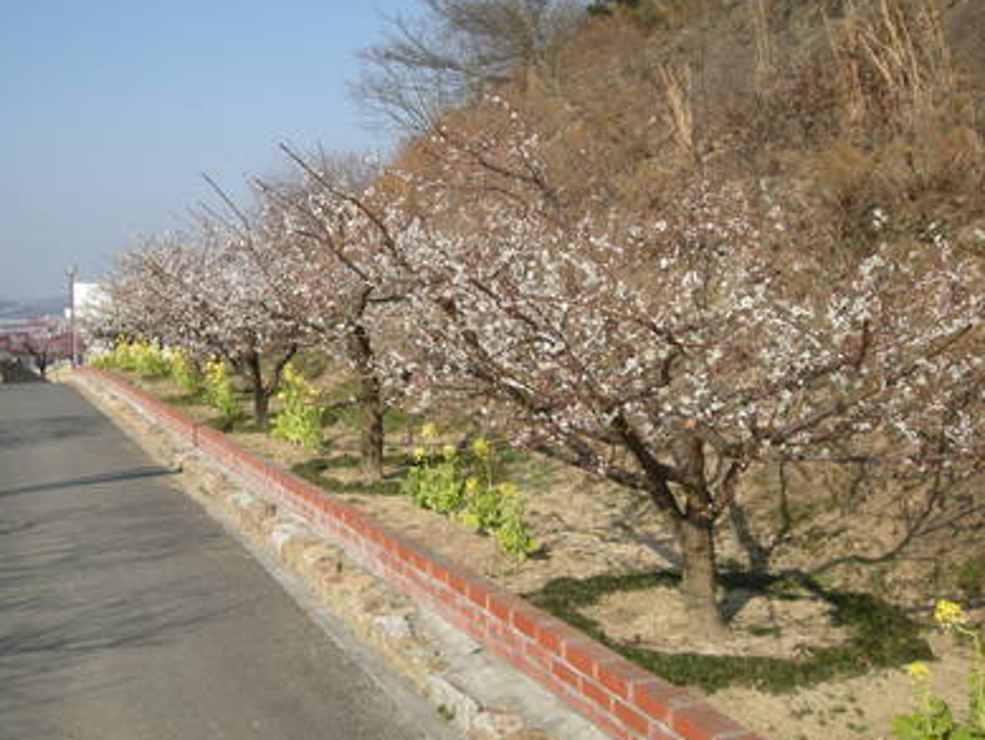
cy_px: 321
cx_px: 410
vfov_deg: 32.2
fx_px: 1281
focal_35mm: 45
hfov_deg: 41.9
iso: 64
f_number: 5.7
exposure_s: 1/280
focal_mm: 5.7
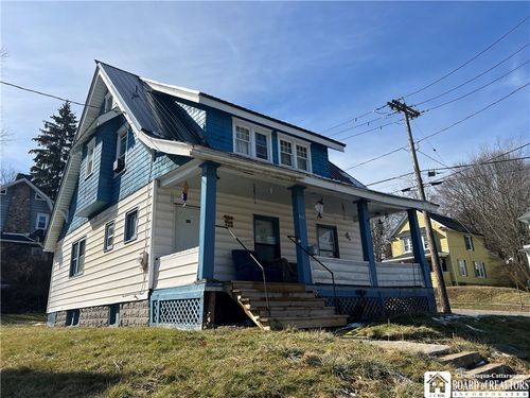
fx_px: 398
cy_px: 199
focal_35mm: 26
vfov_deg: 53.1
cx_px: 265
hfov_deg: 67.3
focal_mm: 5.7
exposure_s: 1/5076
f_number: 1.5
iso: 50
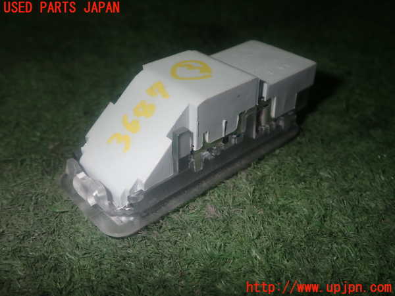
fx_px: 411
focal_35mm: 36
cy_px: 148
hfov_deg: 51.4
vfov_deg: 39.7
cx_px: 198
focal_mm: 6.37
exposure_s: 1/40
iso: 200
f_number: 7.1
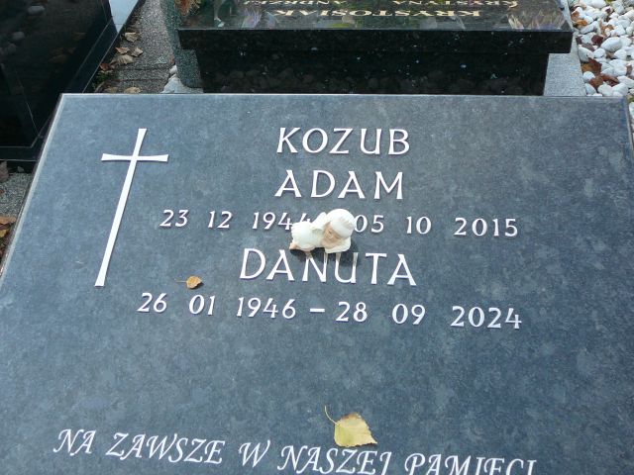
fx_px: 824
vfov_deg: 32.2
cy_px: 238
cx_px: 317
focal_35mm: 45
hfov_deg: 42.1
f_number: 3.2
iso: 80
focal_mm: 6.7
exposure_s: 1/100
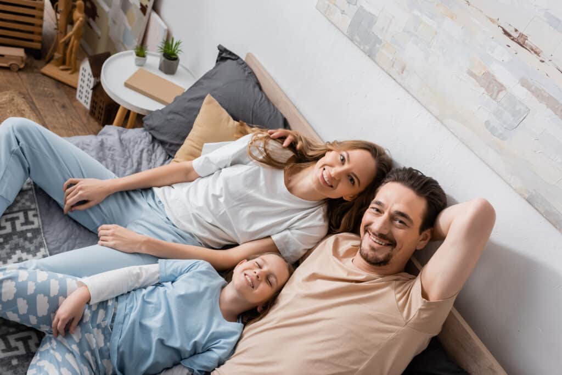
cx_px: 281
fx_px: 546
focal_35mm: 35
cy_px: 188
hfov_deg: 54.4
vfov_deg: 37.9
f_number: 4
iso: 250
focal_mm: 35
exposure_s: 1/200
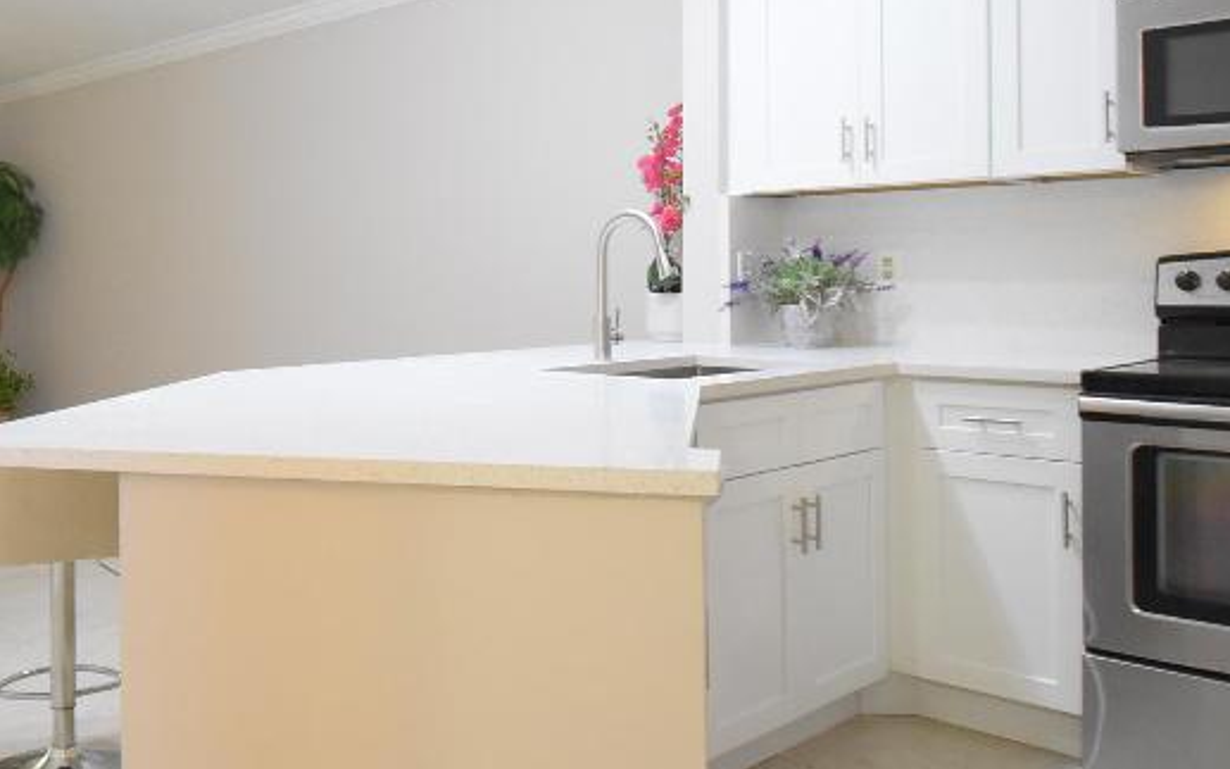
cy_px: 293
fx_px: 1140
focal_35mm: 34
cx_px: 297
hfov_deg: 53.9
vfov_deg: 37.1
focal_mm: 10
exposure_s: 1/60
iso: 2500
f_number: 4.5
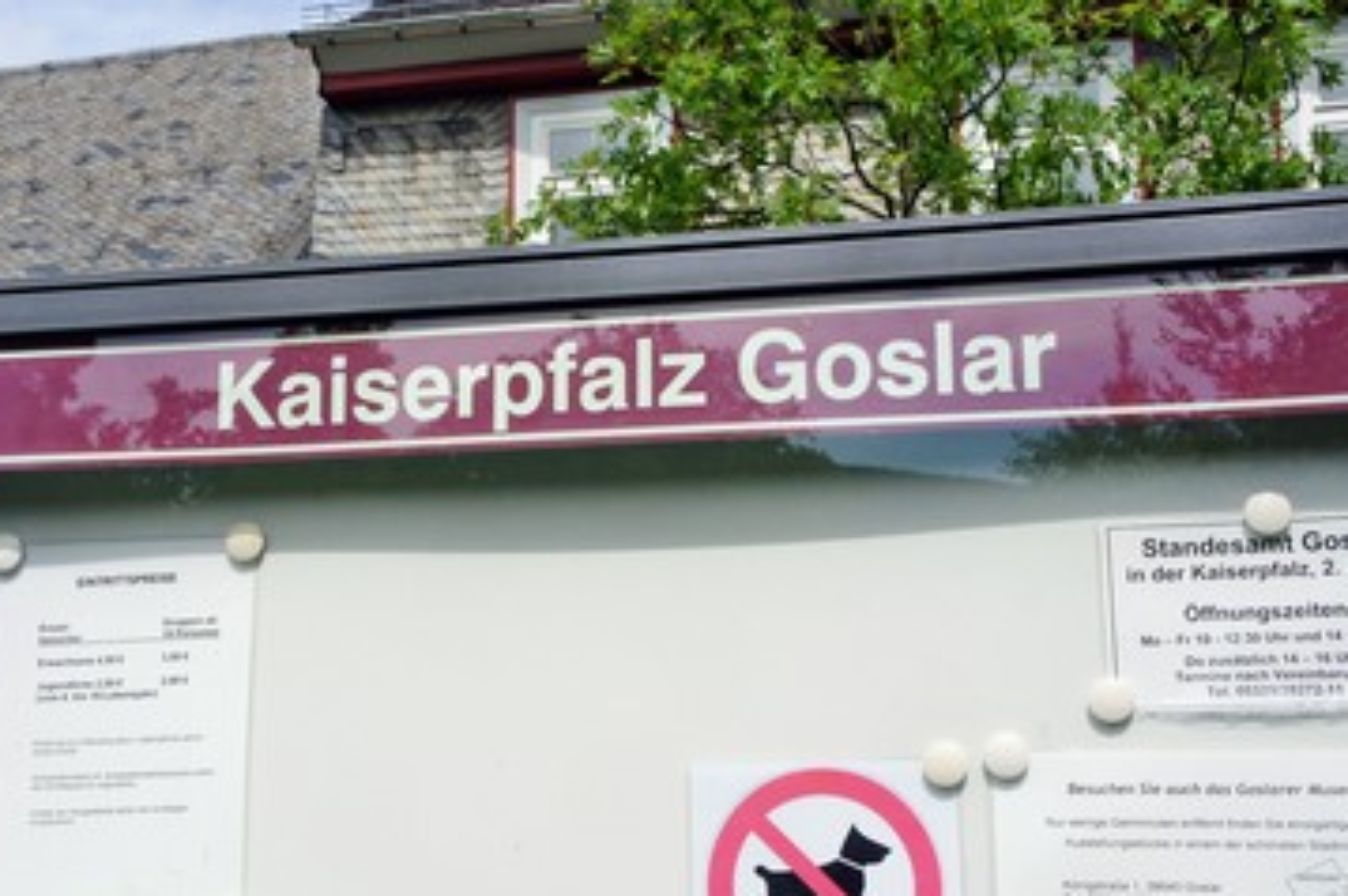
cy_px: 482
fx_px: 2020
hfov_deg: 36.8
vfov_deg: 25.0
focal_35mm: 54
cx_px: 572
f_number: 13
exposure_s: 1/200
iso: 200
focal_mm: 28
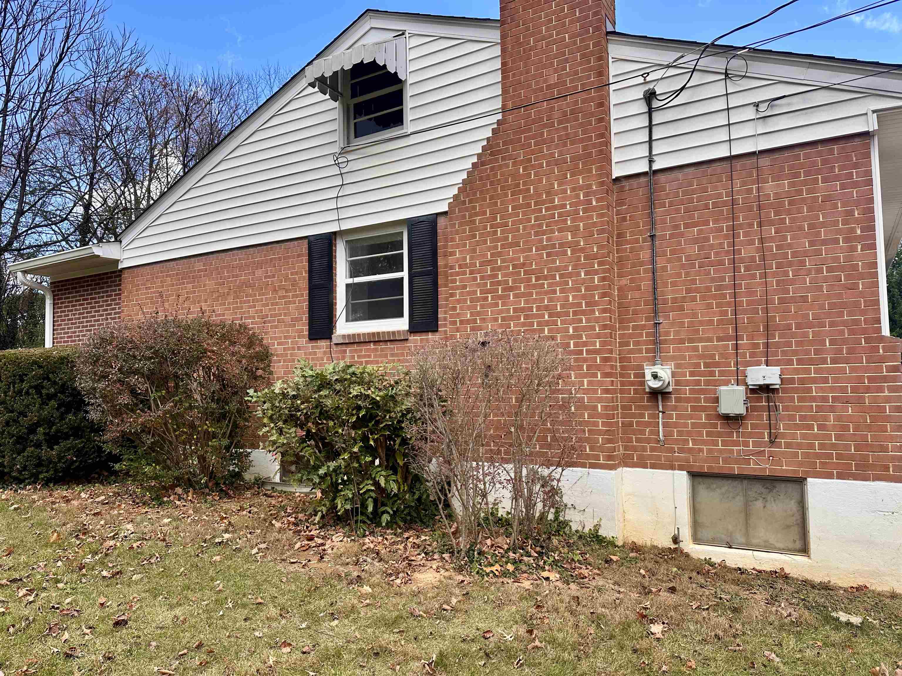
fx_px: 625
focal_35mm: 24
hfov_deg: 71.6
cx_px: 451
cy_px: 338
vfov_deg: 56.8
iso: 80
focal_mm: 6.86
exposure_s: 1/887
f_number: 1.78
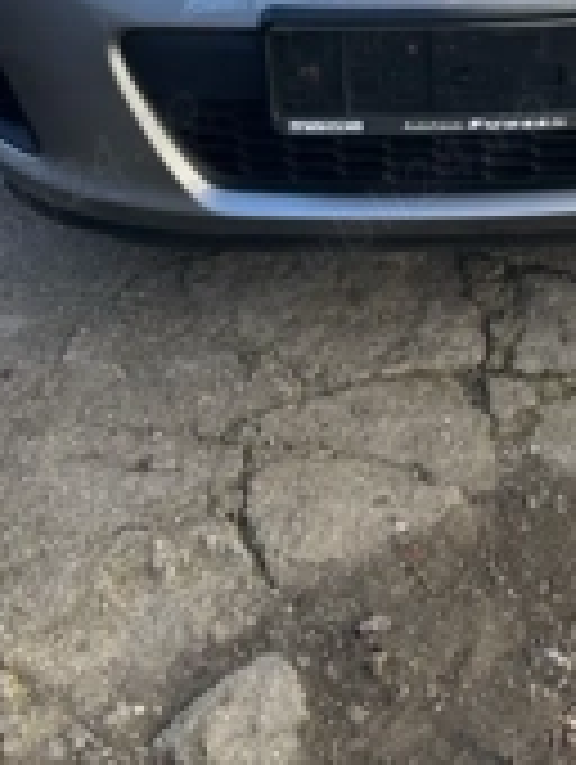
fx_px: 1350
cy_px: -99
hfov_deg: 23.6
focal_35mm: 61
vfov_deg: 28.4
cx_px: 495
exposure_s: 1/1186
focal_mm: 5.1
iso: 50
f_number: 1.6
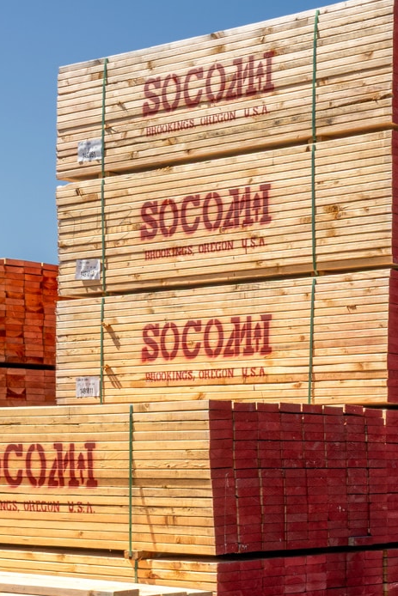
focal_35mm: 83
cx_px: 417
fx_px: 1376
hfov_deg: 16.1
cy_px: 481
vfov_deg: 24.1
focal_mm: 24
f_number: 11
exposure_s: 1/80
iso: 64
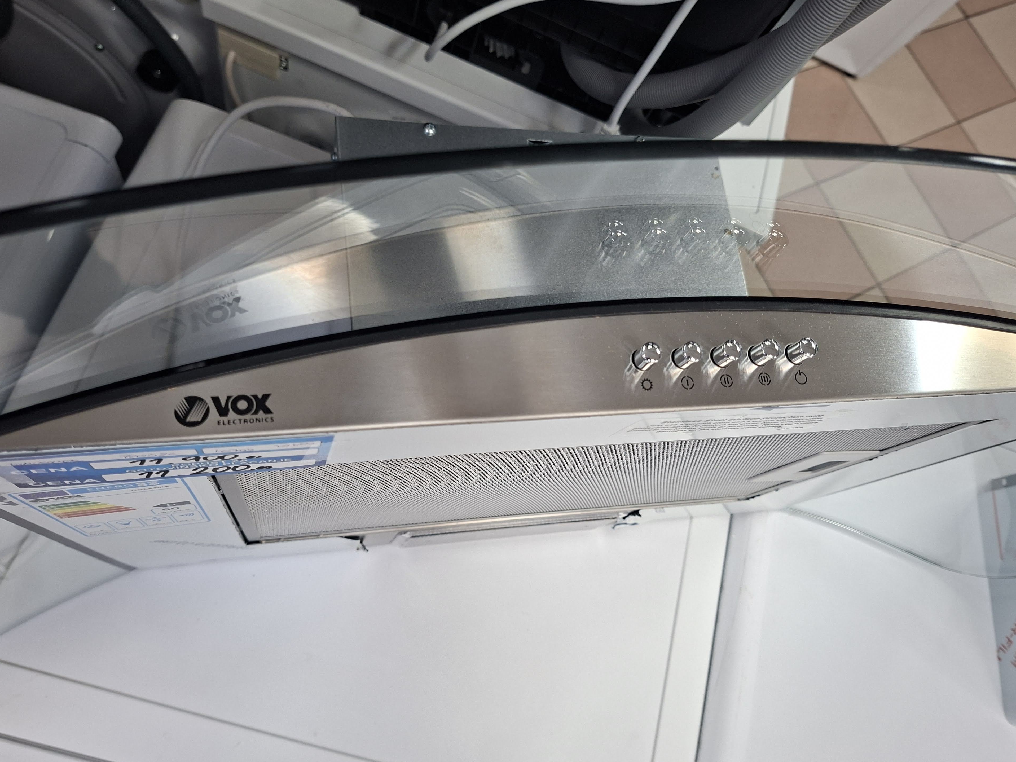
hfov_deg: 71.6
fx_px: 704
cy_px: 375
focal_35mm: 24
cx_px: 507
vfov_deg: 56.8
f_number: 1.8
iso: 160
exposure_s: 1/50
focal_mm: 5.54
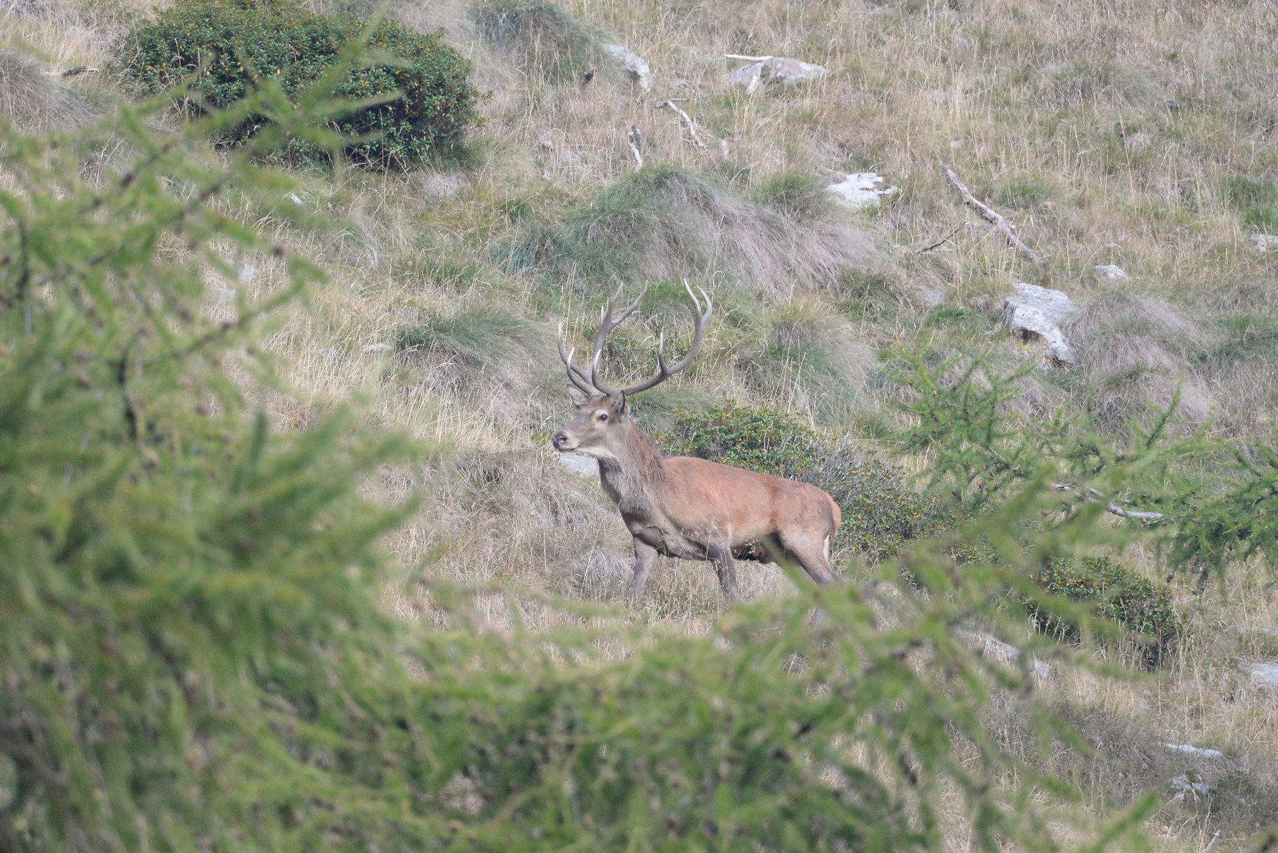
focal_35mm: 740
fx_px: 26279
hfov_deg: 2.8
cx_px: 595
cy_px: 424
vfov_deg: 1.9
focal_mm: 550
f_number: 8
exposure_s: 1/640
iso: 5000
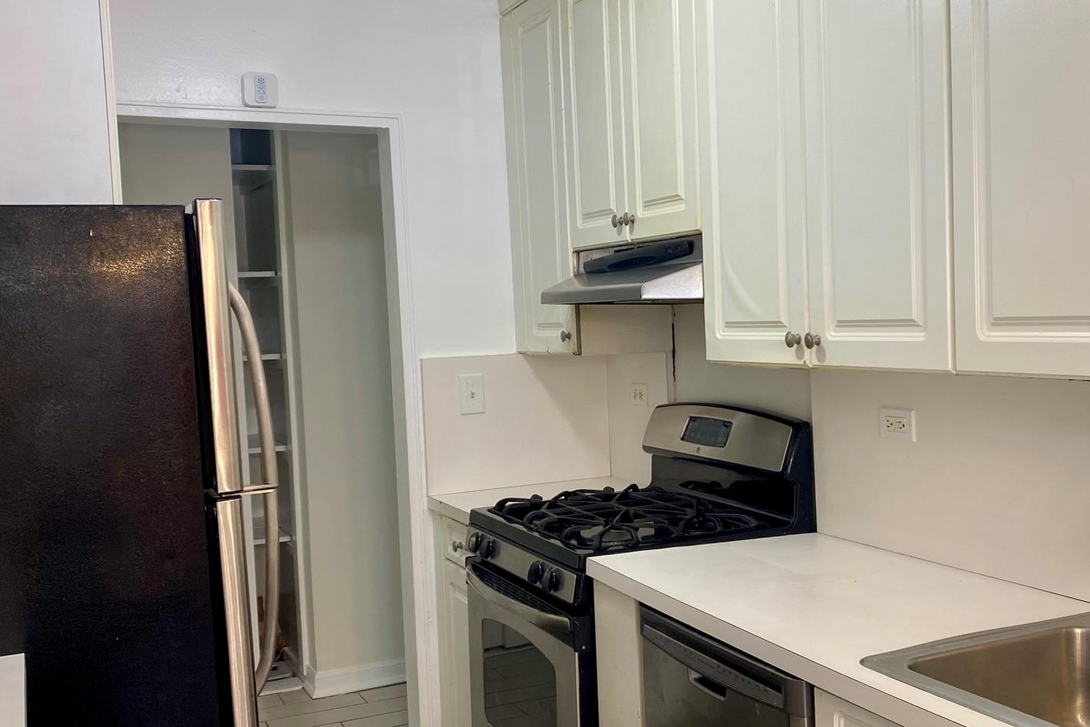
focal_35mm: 39
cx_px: 651
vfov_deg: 34.2
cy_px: 406
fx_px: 1181
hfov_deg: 49.3
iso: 64
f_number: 1.8
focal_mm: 4.25
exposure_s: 1/60
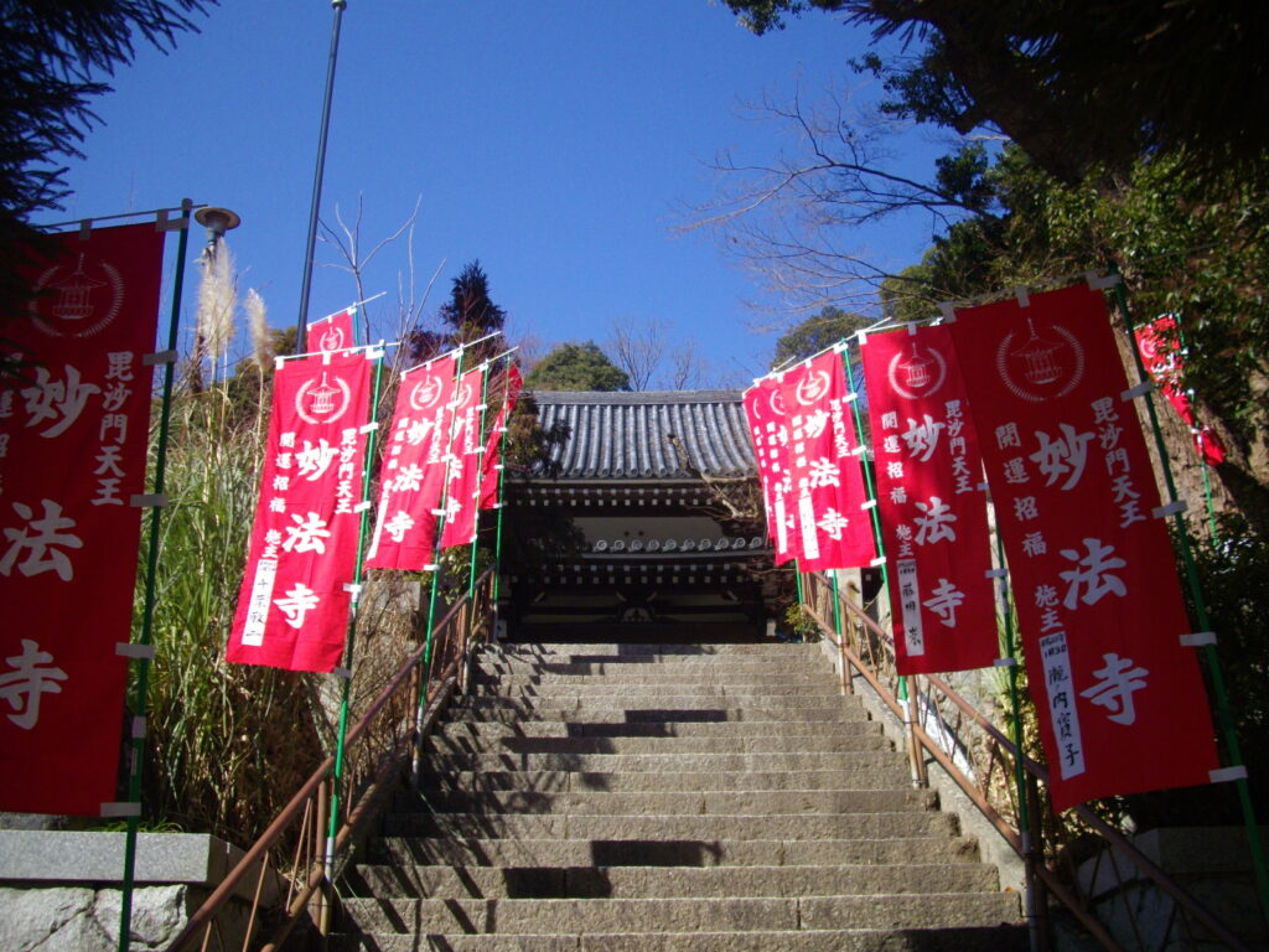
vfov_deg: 38.7
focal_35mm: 37
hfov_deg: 50.1
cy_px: 476
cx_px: 634
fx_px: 1356
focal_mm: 6.2
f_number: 5.6
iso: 100
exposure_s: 1/320
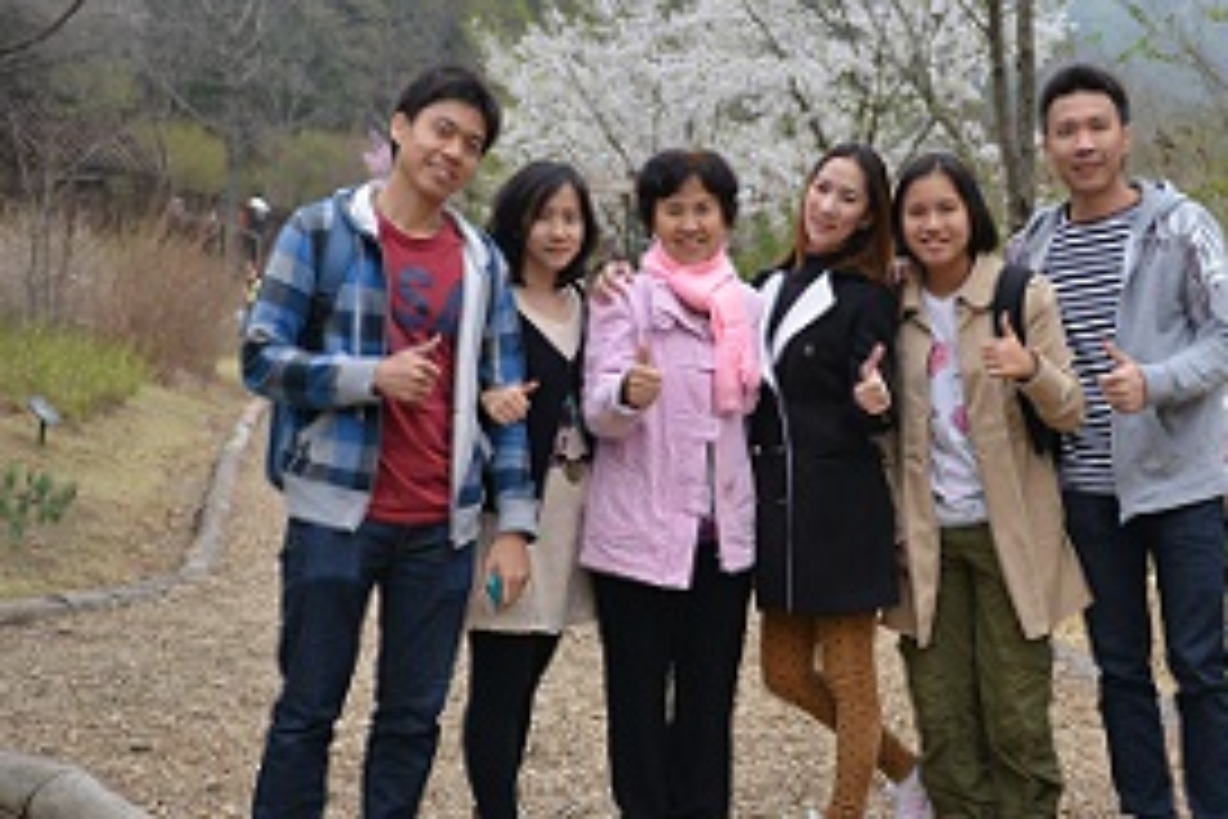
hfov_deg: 31.3
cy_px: 326
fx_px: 2183
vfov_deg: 21.2
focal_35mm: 64
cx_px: 751
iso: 1250
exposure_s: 1/2500
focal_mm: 35
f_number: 2.8
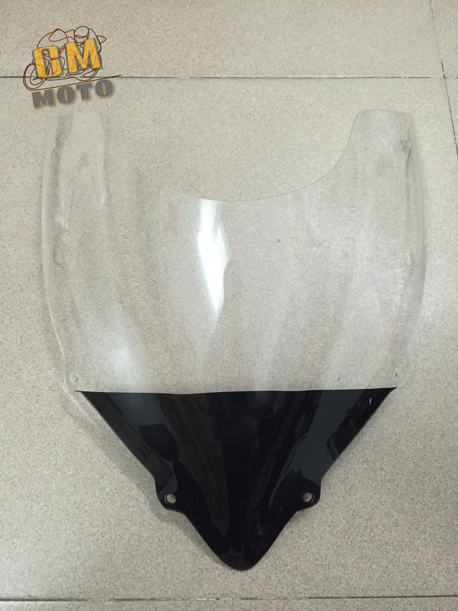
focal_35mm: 29
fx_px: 512
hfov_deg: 48.2
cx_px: 229
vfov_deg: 61.7
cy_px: 306
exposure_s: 1/24
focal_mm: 4.15
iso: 250
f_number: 2.2
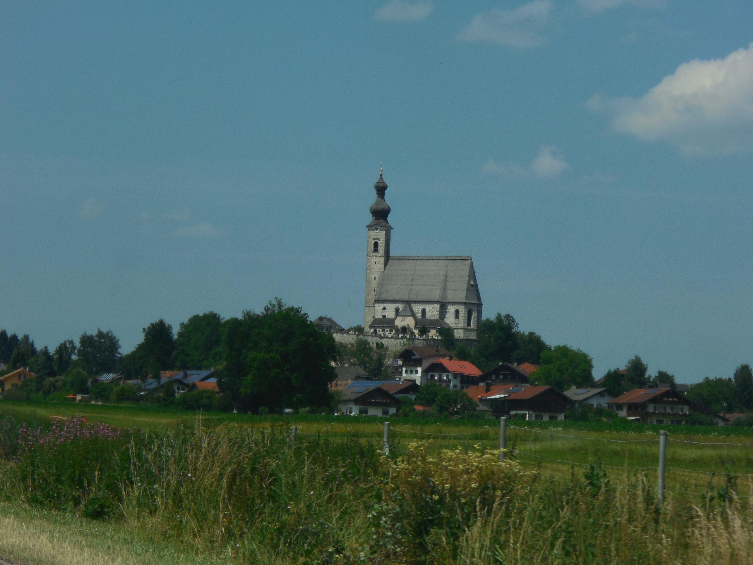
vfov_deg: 9.5
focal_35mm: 156
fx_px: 3393
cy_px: 282
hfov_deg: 12.7
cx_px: 376
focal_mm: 27.6
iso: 125
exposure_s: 1/640
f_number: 6.5
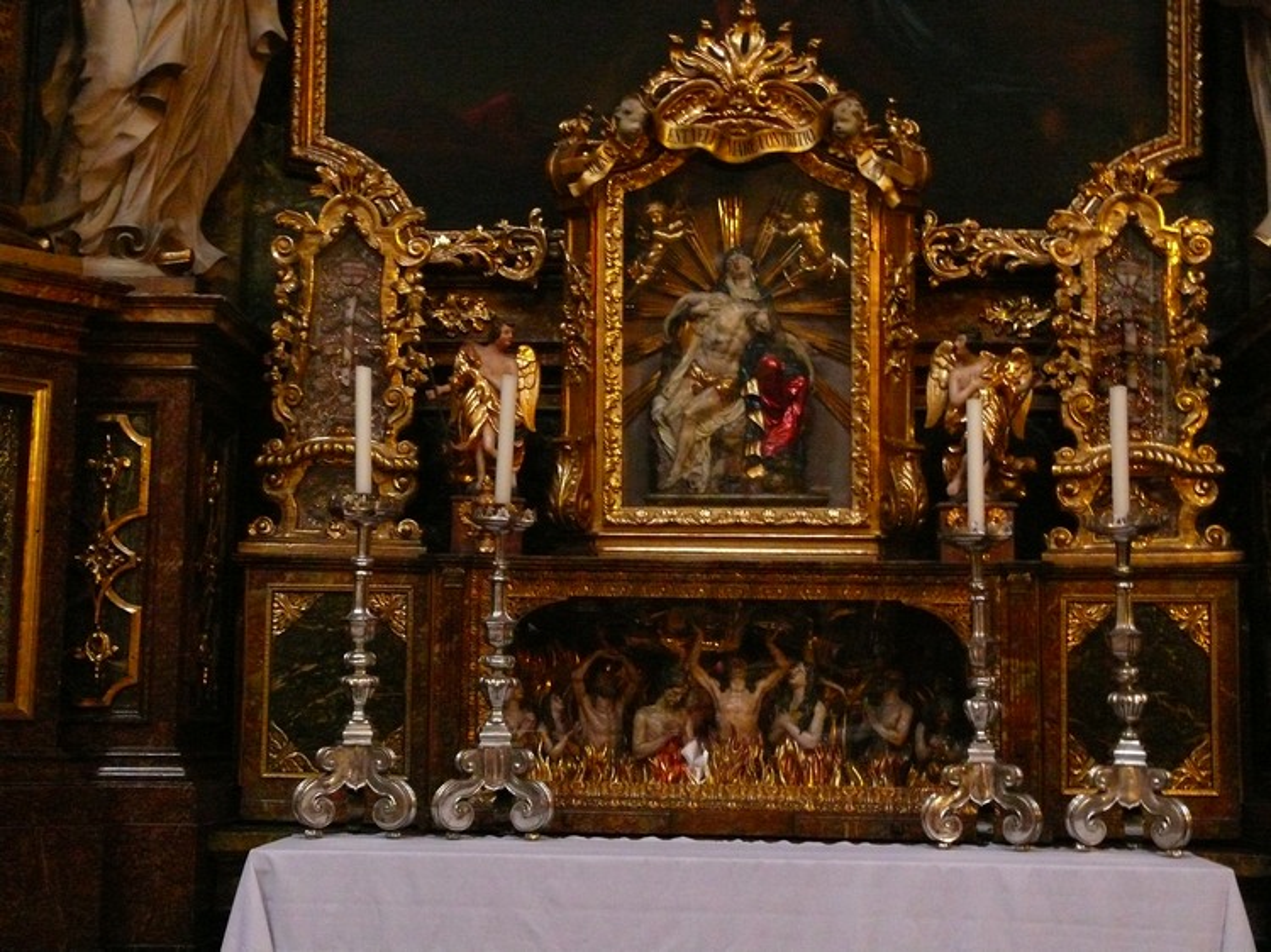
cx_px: 636
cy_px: 476
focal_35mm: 55
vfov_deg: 26.5
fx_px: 2019
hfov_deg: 34.9
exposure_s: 1/8
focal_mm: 11.6
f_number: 3.2
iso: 800
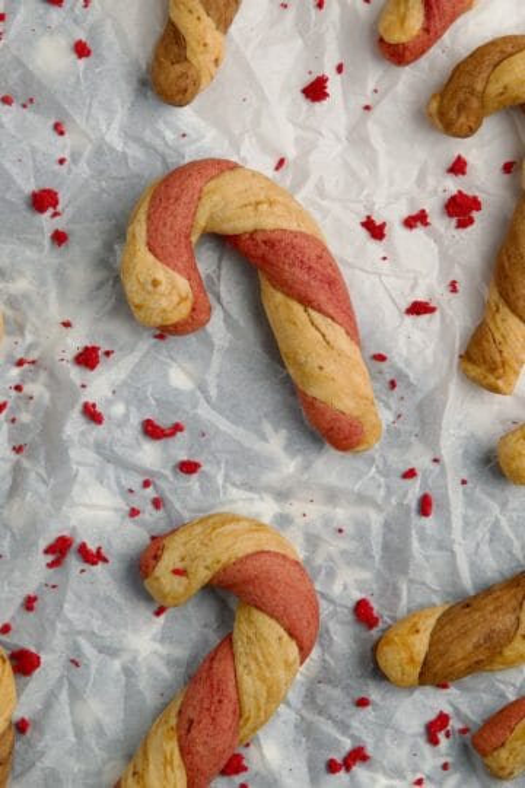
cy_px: 394
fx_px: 1859
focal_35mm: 85
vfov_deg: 23.9
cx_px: 262
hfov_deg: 16.1
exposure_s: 1/160
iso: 1000
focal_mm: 85
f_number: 10
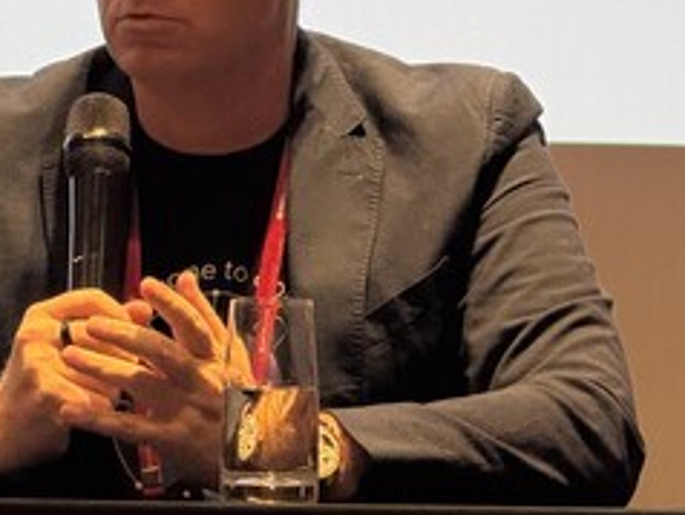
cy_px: 29
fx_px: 5982
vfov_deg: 4.9
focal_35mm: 302
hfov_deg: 6.5
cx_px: 170
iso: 200
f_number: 2.8
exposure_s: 1/120
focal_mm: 15.66
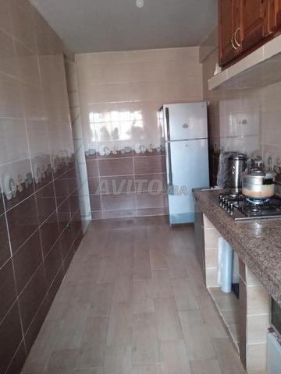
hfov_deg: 49.7
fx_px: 303
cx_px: 140
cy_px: 187
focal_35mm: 28
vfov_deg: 63.4
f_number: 2.2
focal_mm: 3.43
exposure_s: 1/25
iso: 882
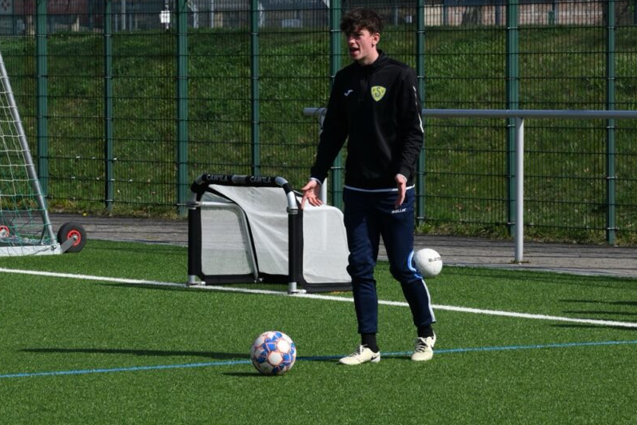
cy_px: 176
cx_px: 274
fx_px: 3750
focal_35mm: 212
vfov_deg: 6.5
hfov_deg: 9.7
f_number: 16
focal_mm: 165
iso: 1250
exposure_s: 1/1250
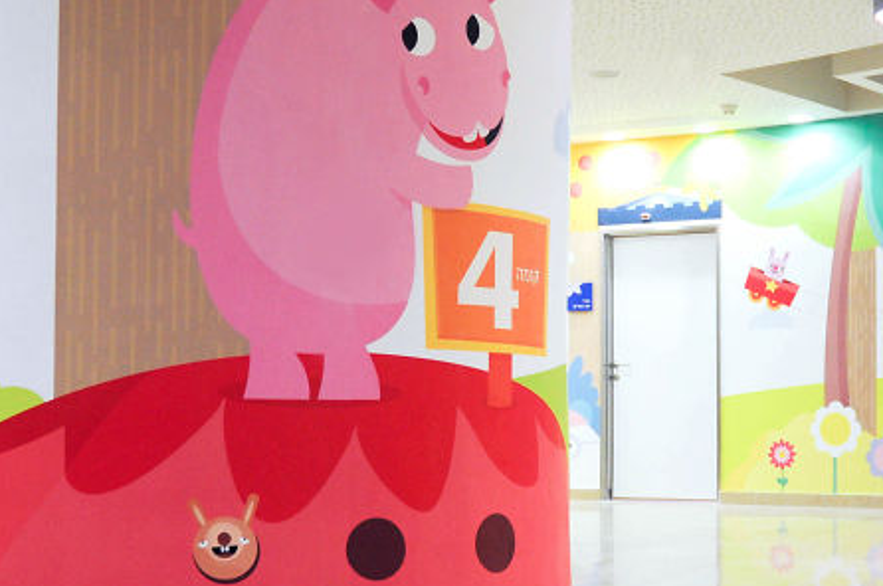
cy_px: 228
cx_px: 471
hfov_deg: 28.5
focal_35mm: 71
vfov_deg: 19.1
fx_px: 1739
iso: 500
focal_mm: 24
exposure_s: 1/50
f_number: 3.8
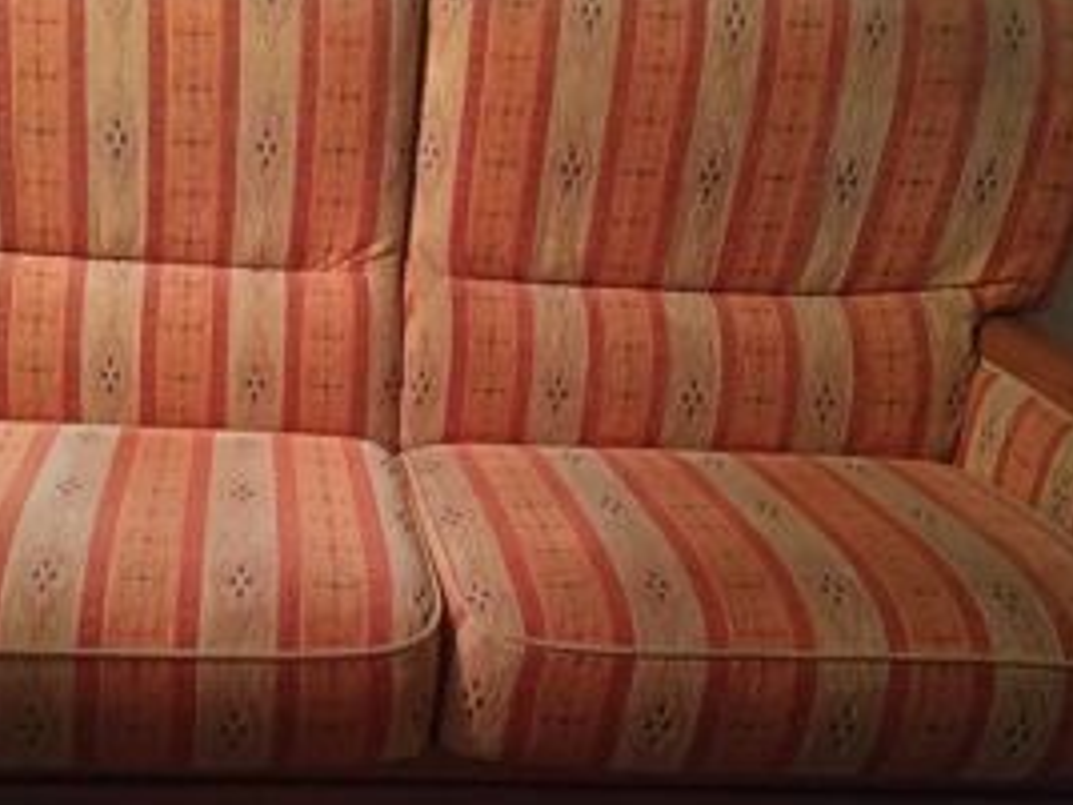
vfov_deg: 33.4
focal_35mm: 43
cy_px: 517
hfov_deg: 43.5
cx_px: 408
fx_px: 1333
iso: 1600
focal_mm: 3.94
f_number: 1.9
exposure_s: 1/17
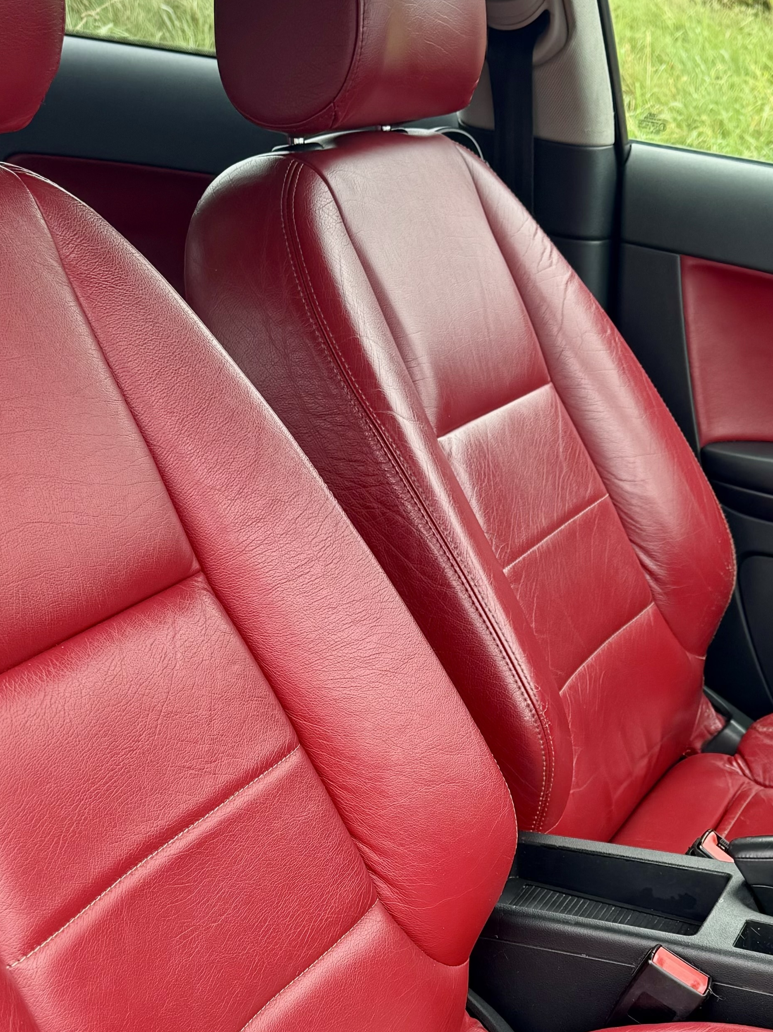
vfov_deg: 33.6
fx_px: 1638
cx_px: 629
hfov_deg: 26.0
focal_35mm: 55
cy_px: 873
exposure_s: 1/145
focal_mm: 6.76
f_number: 1.78
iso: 64
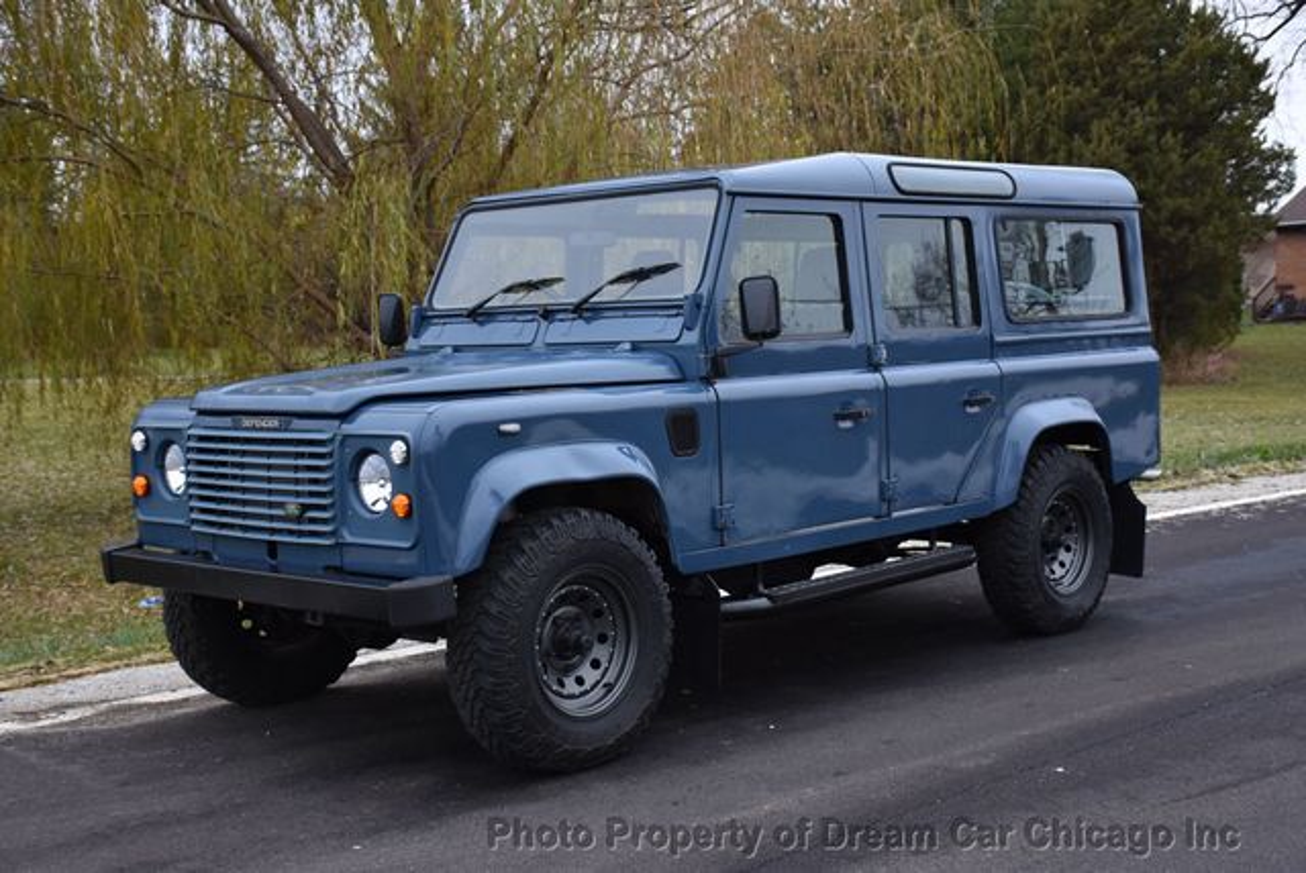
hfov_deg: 41.1
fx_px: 1743
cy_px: 436
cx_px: 653
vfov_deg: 28.1
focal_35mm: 48
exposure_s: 1/60
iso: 560
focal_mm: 32
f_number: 4
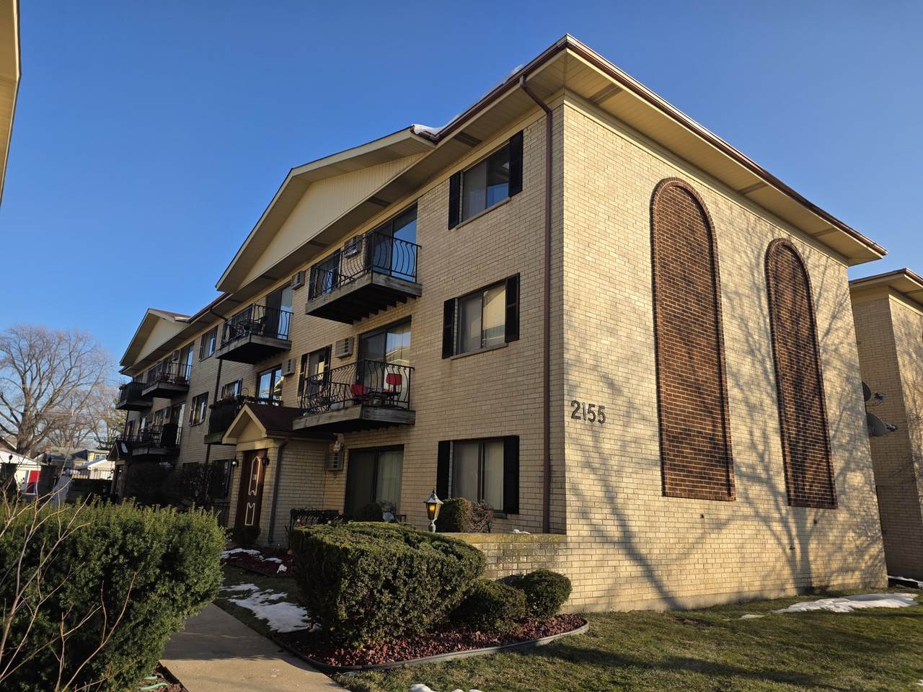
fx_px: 613
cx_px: 462
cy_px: 346
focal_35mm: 23
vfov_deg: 58.9
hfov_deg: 73.9
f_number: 1.7
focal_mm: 6.25
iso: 80
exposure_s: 1/3185
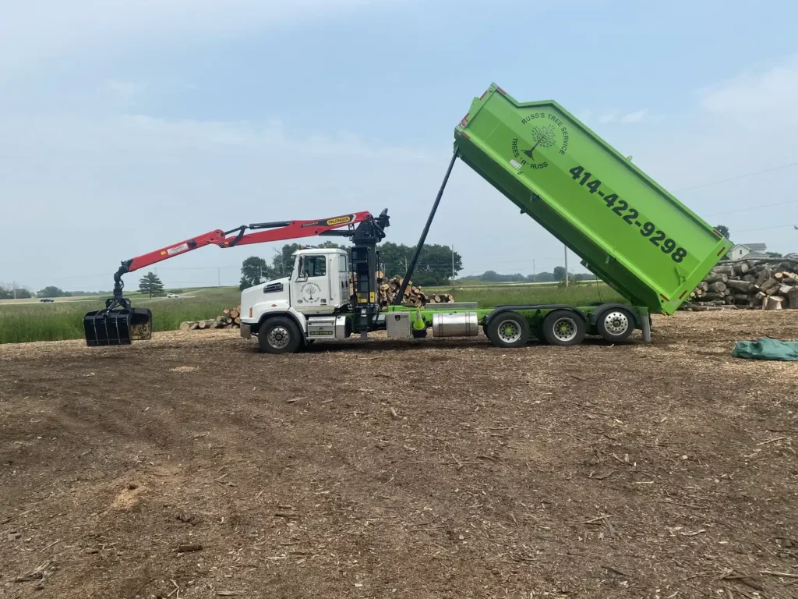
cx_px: 399
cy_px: 300
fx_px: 599
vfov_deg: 53.1
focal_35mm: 26
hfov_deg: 67.3
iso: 32
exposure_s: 1/2967
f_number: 1.8
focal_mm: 4.25
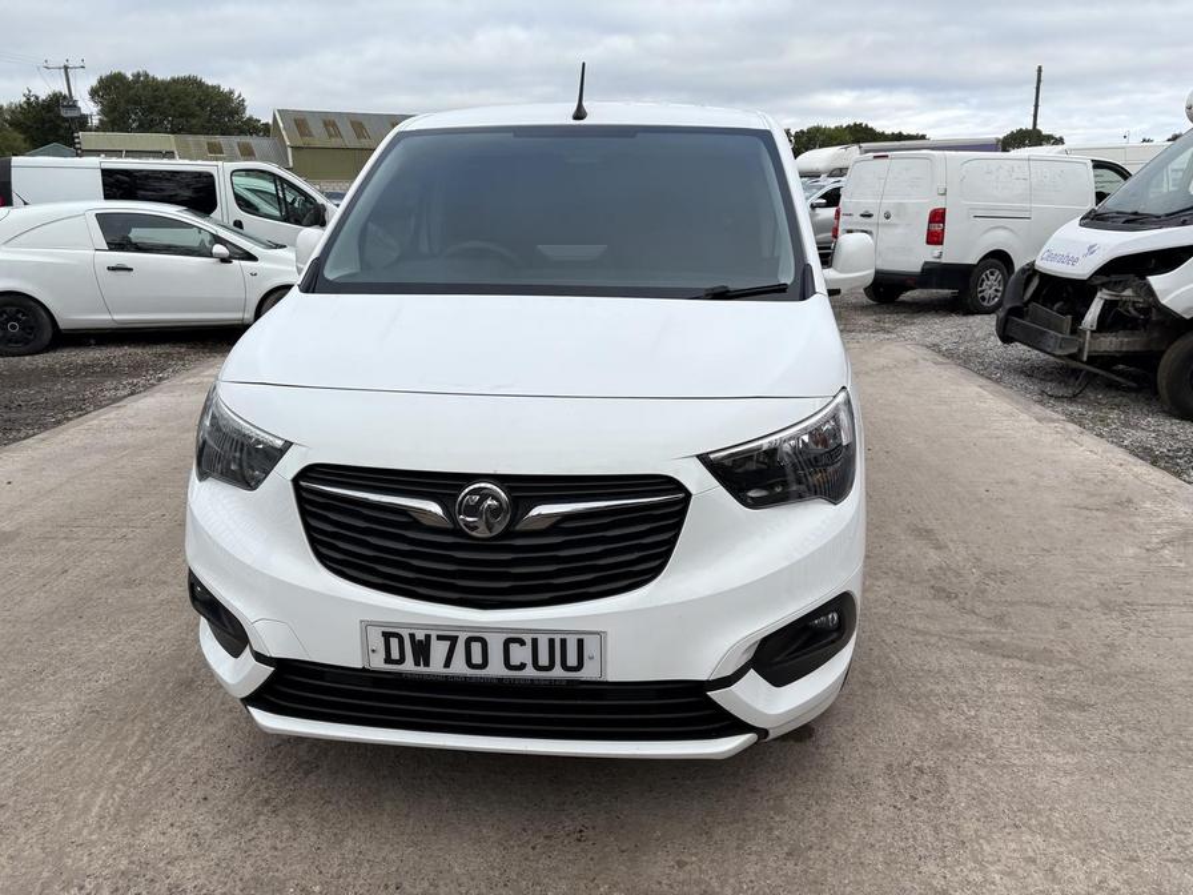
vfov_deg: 53.1
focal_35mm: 26
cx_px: 596
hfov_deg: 67.3
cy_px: 448
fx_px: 896
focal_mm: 5.96
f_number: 1.6
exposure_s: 1/1135
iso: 50
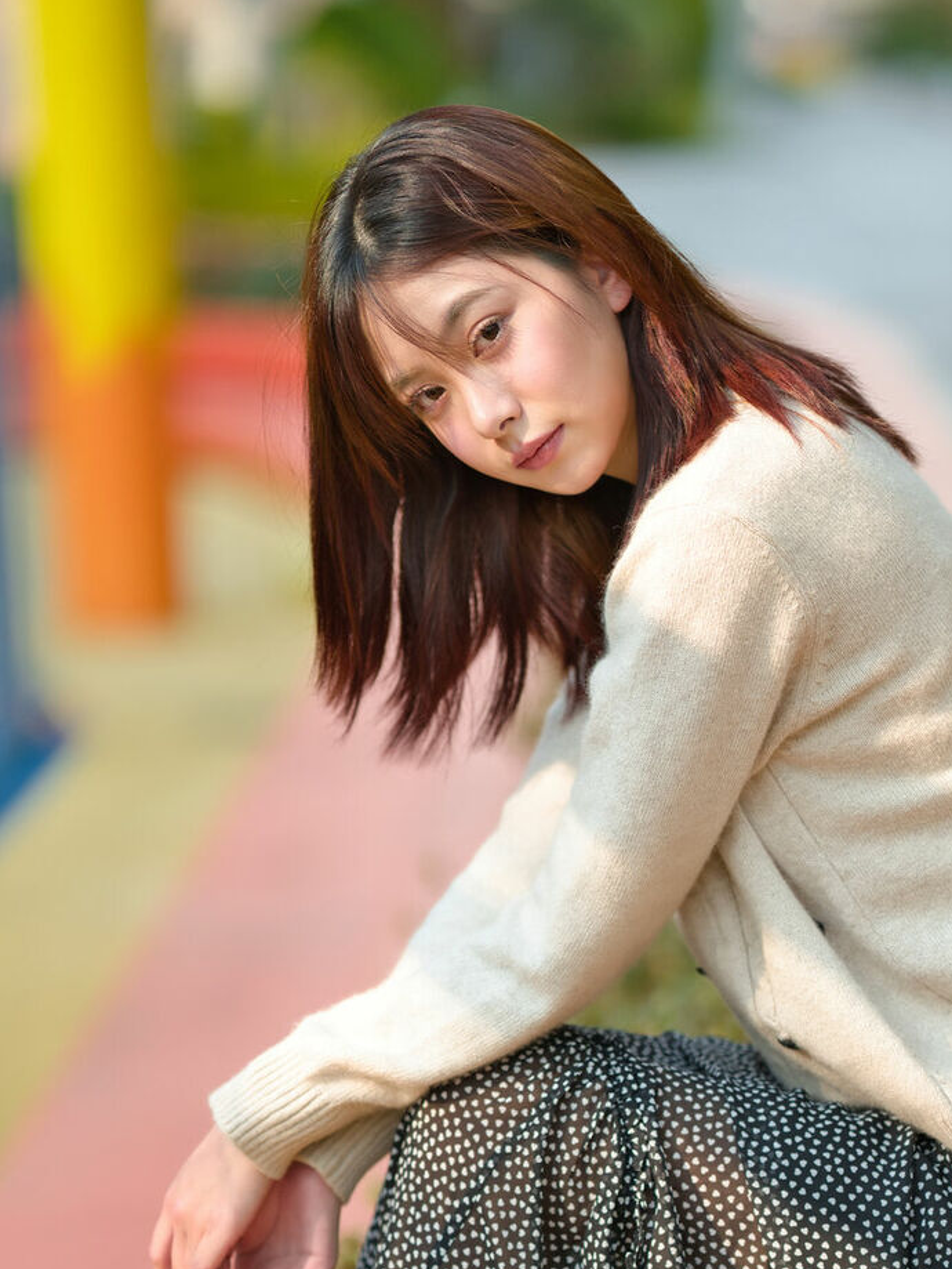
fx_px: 5130
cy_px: 1016
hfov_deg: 10.6
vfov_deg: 14.0
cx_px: 691
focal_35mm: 140
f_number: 1.4
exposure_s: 1/1600
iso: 100
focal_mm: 85
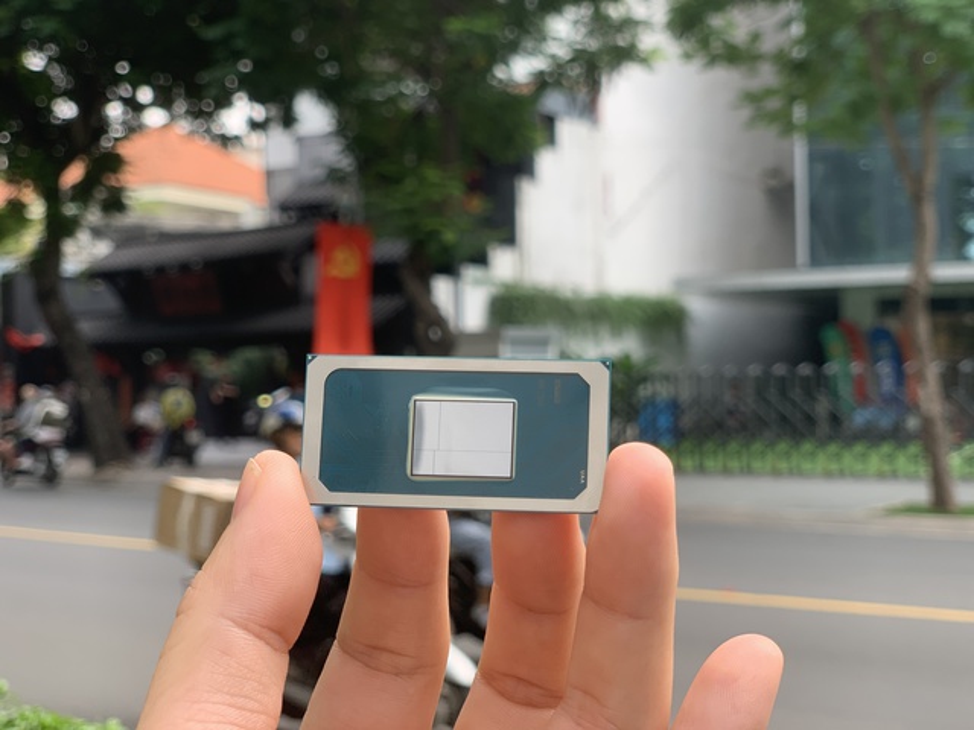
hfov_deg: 36.8
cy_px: 365
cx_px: 487
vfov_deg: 28.0
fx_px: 1463
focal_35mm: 52
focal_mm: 6
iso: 16
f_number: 2.4
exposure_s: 1/122
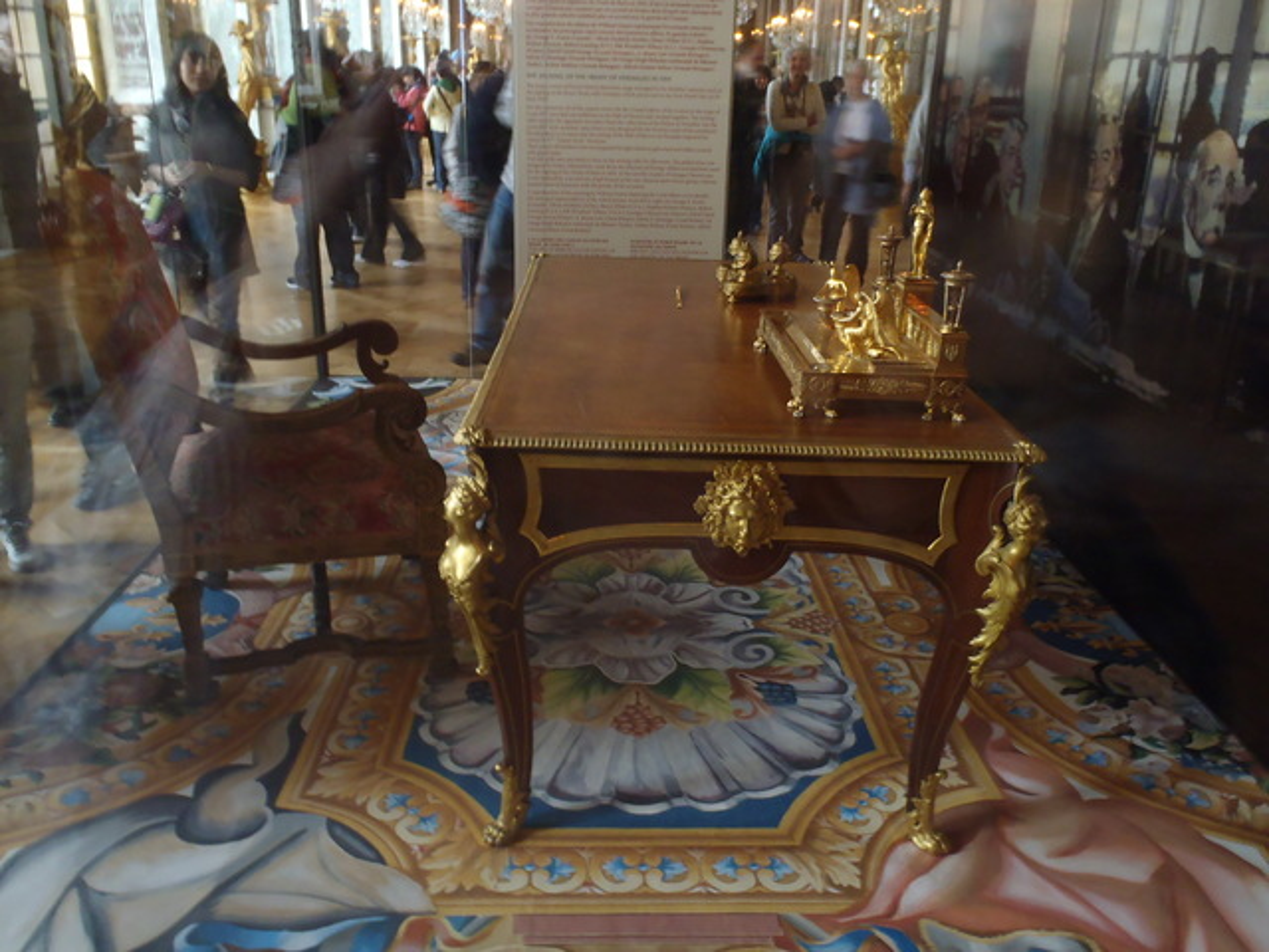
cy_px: 476
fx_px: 1026
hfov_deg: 63.4
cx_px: 634
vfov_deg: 49.7
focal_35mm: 28
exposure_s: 1/4
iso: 250
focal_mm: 5
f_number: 3.9
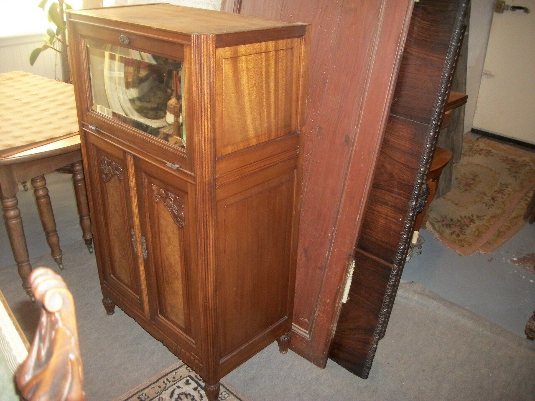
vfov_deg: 44.2
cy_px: 200
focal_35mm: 32
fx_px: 495
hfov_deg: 56.8
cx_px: 268
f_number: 2.9
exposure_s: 1/30
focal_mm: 5.7
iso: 250
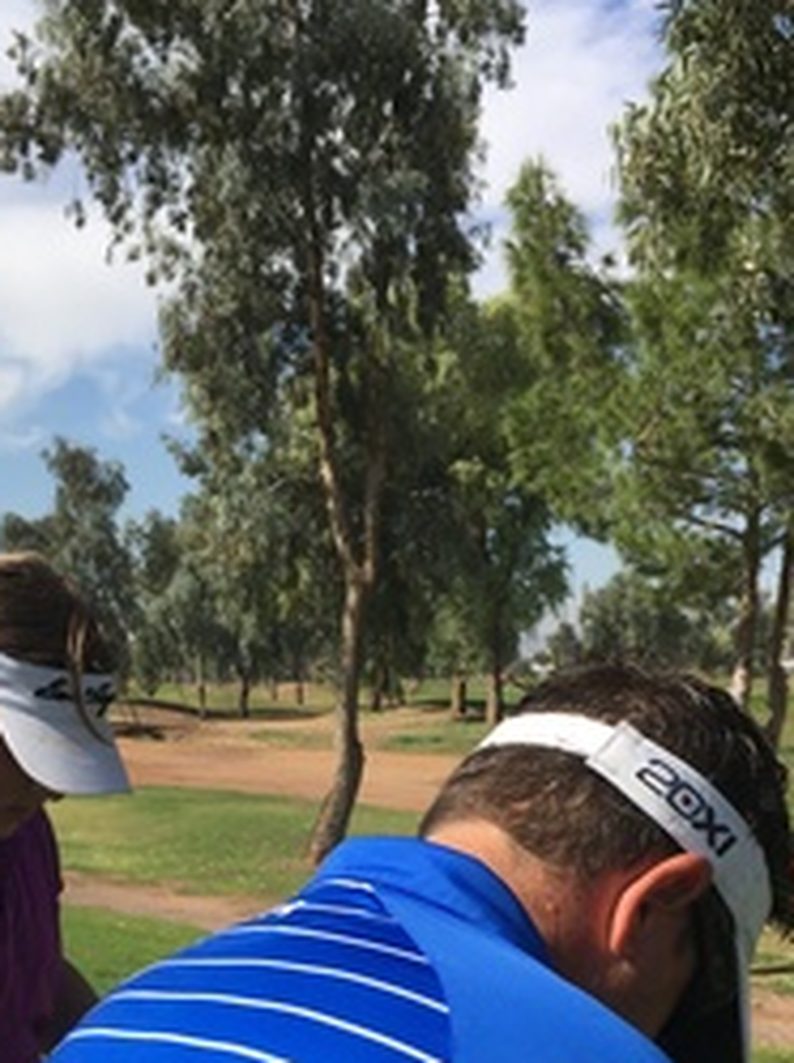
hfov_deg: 26.0
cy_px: 939
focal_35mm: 56
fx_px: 1717
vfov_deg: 32.8
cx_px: 299
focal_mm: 4.15
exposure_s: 1/2079
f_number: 2.2
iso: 25
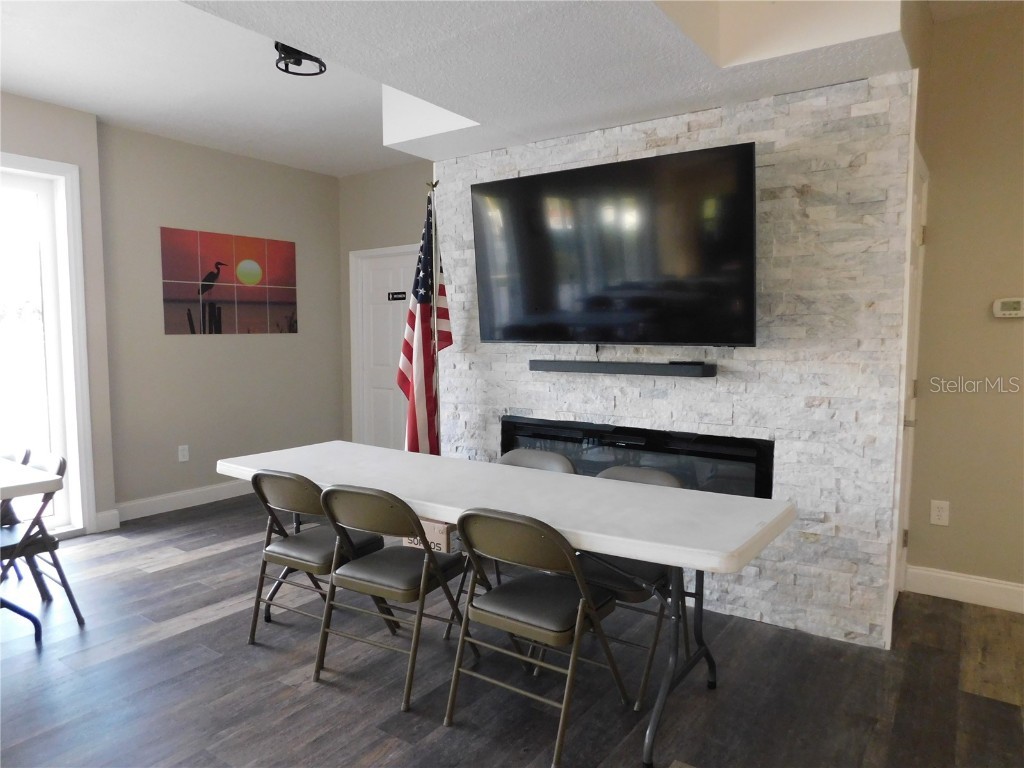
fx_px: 680
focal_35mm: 23
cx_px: 512
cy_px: 384
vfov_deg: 58.9
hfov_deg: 73.9
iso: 400
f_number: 3
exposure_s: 1/30
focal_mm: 4
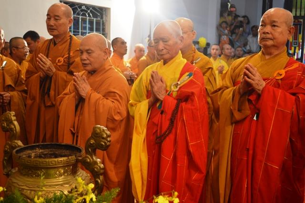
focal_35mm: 48
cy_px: 102
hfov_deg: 41.1
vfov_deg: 28.0
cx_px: 152
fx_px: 406
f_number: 4.8
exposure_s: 1/60
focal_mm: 32
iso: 400
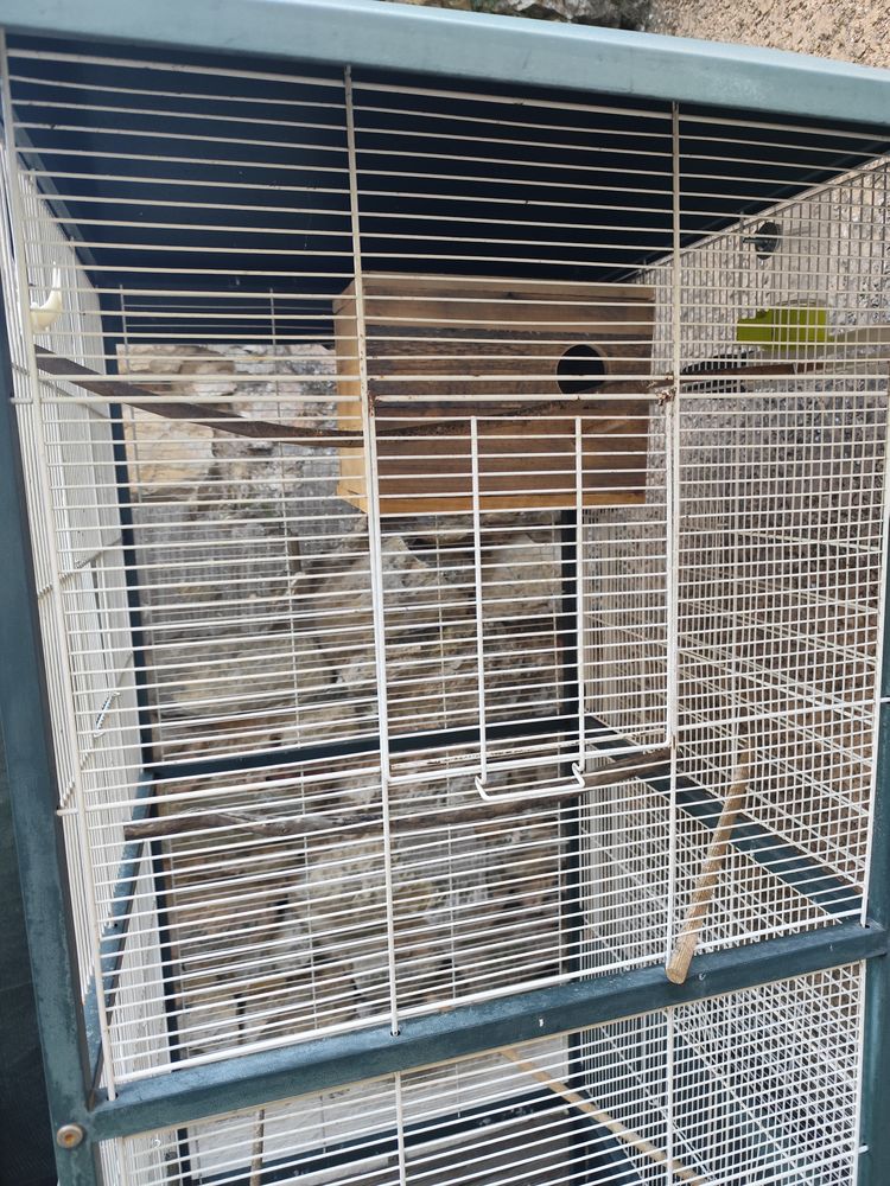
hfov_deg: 58.9
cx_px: 445
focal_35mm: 23
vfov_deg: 73.9
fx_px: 788
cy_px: 593
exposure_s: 1/100
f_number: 1.65
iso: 400
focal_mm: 6.19
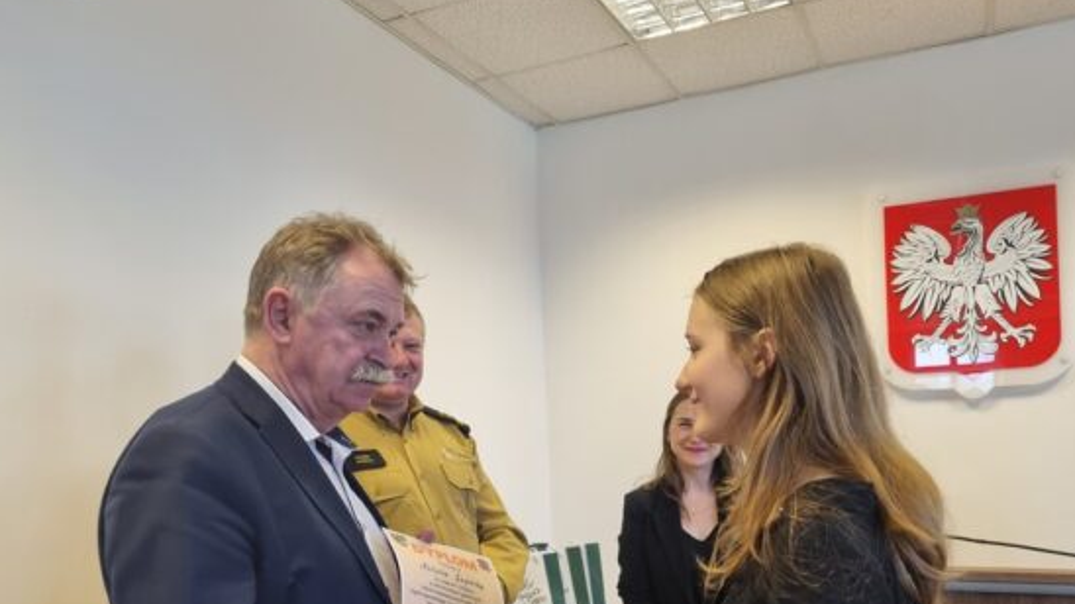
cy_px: 416
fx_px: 883
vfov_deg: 37.2
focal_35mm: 31
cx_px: 547
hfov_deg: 62.6
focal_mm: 5.4
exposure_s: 1/100
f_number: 1.8
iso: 125
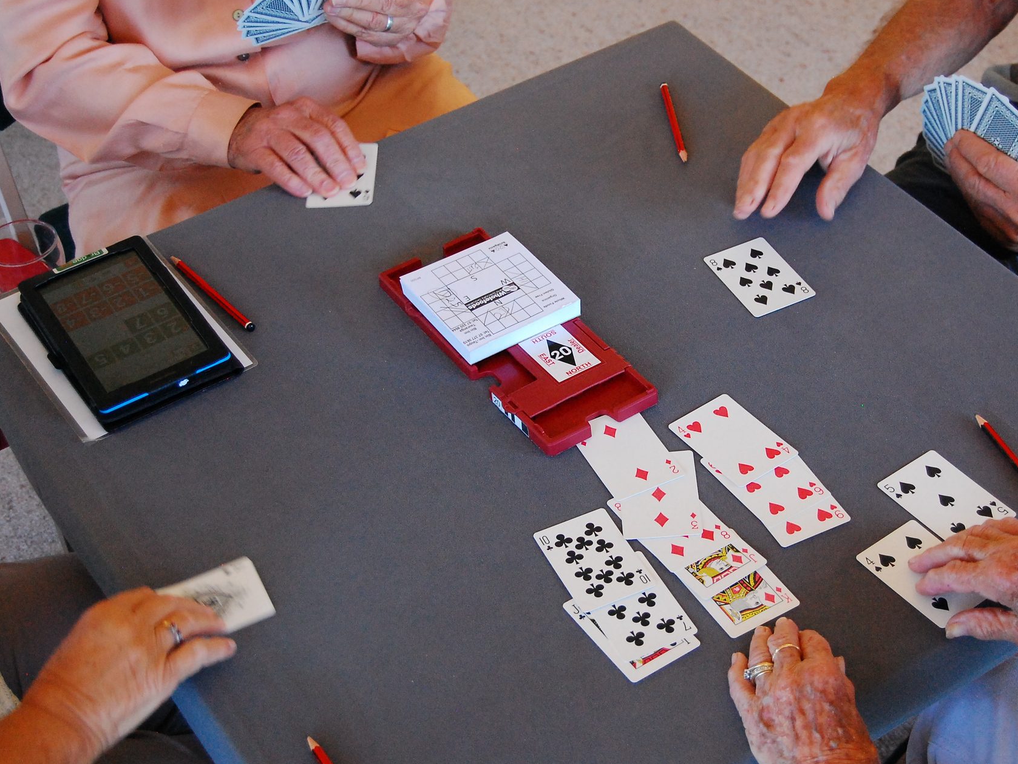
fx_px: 1941
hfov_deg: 29.4
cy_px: 380
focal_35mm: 66
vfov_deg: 22.3
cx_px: 563
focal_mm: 40
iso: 1600
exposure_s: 1/80
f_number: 5
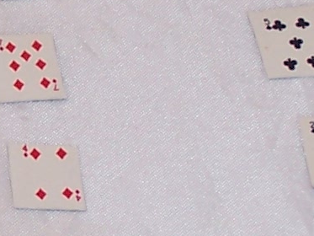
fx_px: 3865
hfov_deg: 4.6
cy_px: 85
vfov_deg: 3.5
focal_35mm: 426
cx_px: -263
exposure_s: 1/60
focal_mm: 11.5
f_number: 3.2
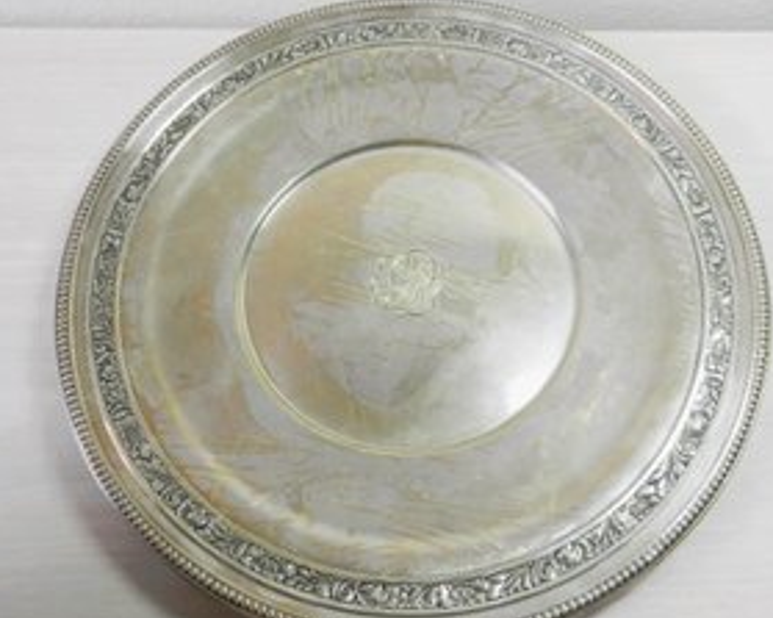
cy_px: 326
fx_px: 686
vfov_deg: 48.5
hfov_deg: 58.8
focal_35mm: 30
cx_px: 398
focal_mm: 4.5
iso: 160
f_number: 3.5
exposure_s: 1/60
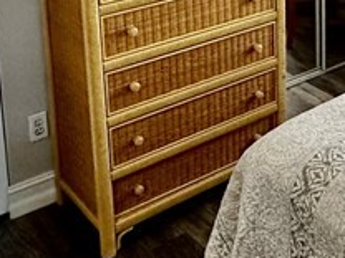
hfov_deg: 26.5
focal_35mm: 69
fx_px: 688
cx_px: 353
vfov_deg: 19.1
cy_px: -108
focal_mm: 2.22
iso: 250
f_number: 2.2
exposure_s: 1/120
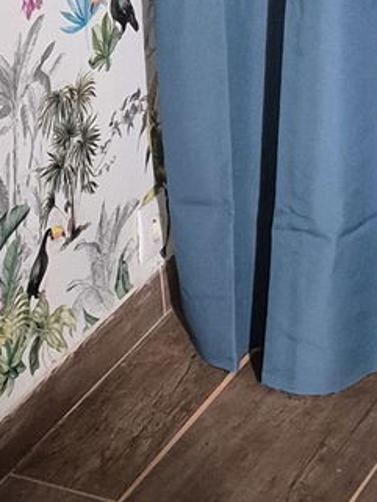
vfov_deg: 12.5
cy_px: -142
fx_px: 2220
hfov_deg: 9.7
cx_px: 197
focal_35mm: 153
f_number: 1.8
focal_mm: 5.4
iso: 1000
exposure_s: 1/100
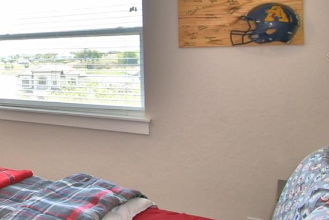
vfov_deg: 31.4
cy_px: 57
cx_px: -83
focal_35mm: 42
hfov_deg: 34.8
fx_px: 384
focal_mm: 10
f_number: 4.5
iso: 110
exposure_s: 1/60
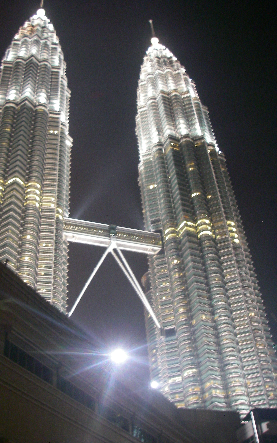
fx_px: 495
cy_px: 218
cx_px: 109
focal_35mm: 41
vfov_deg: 48.2
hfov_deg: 31.1
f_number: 3.3
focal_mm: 6.3
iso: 320
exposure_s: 1/4
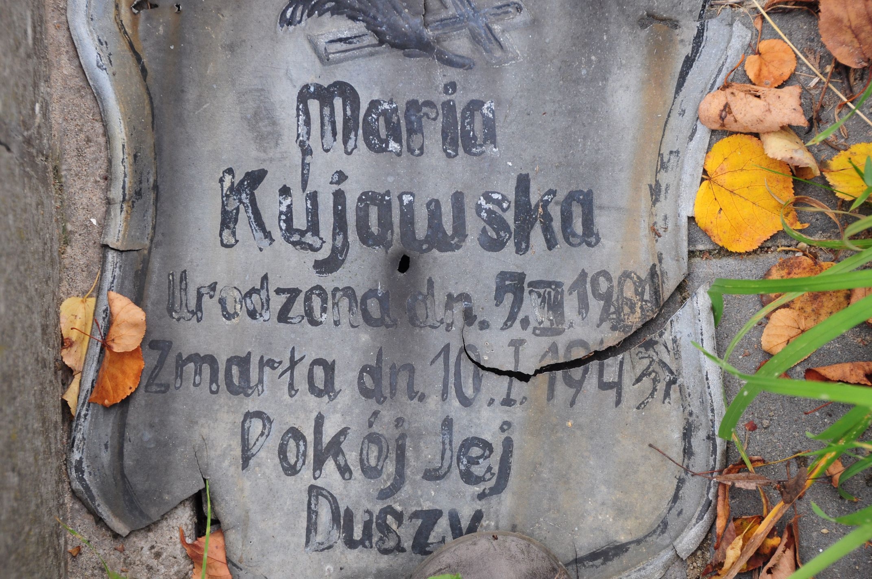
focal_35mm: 105
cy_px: 290
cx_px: 436
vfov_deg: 13.0
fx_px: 2540
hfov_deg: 19.5
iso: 400
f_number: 7.1
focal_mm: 70
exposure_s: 1/200
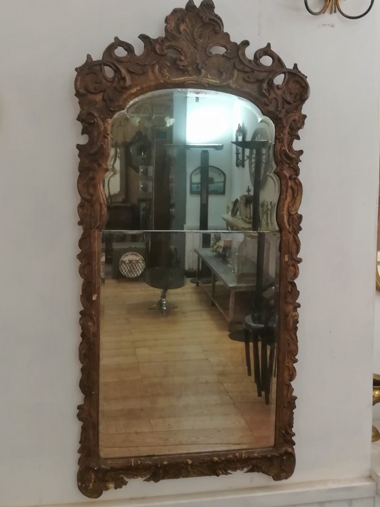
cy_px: 247
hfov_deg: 37.7
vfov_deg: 49.0
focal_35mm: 38
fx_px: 556
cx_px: 191
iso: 250
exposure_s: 1/33.3
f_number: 2.2
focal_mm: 3.83
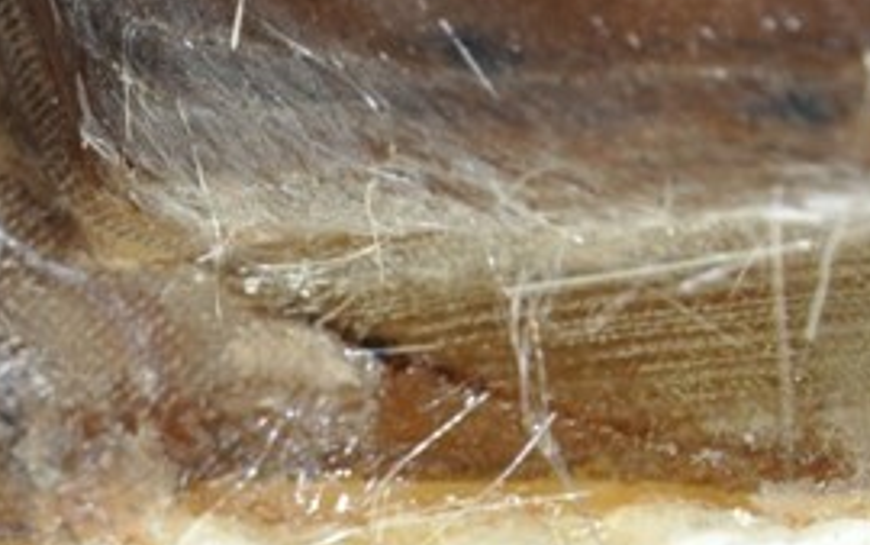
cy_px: -26
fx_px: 3487
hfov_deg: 12.8
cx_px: -725
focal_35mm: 147
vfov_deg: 8.9
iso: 800
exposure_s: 1/60
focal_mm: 26
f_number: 4
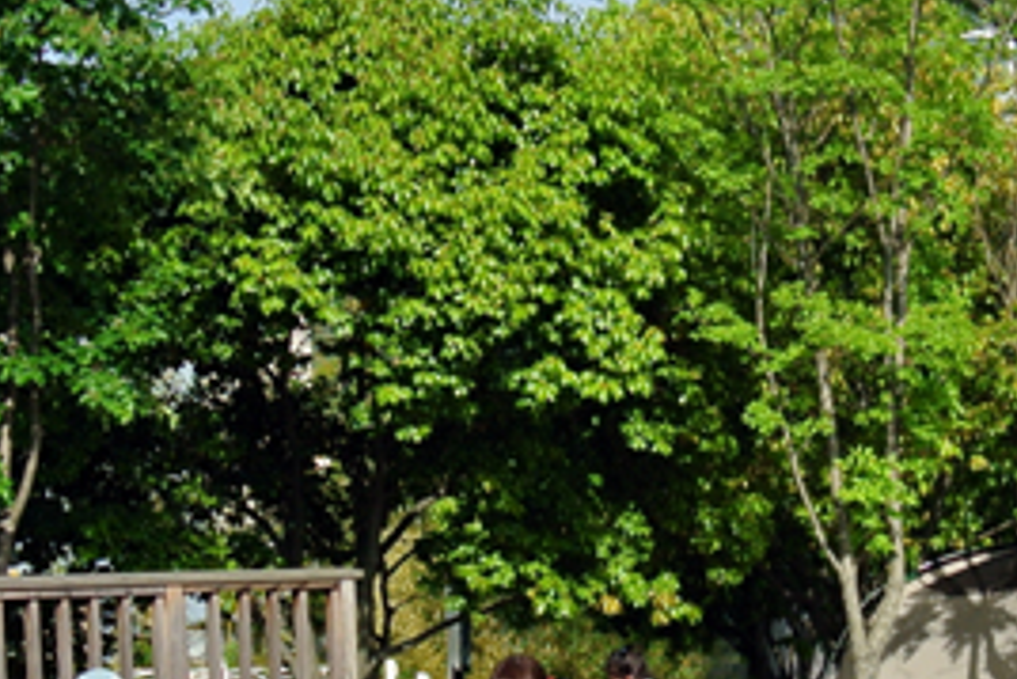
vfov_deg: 11.7
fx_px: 3137
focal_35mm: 111
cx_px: 751
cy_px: 1113
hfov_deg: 18.3
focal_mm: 11
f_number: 5
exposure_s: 1/800
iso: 100
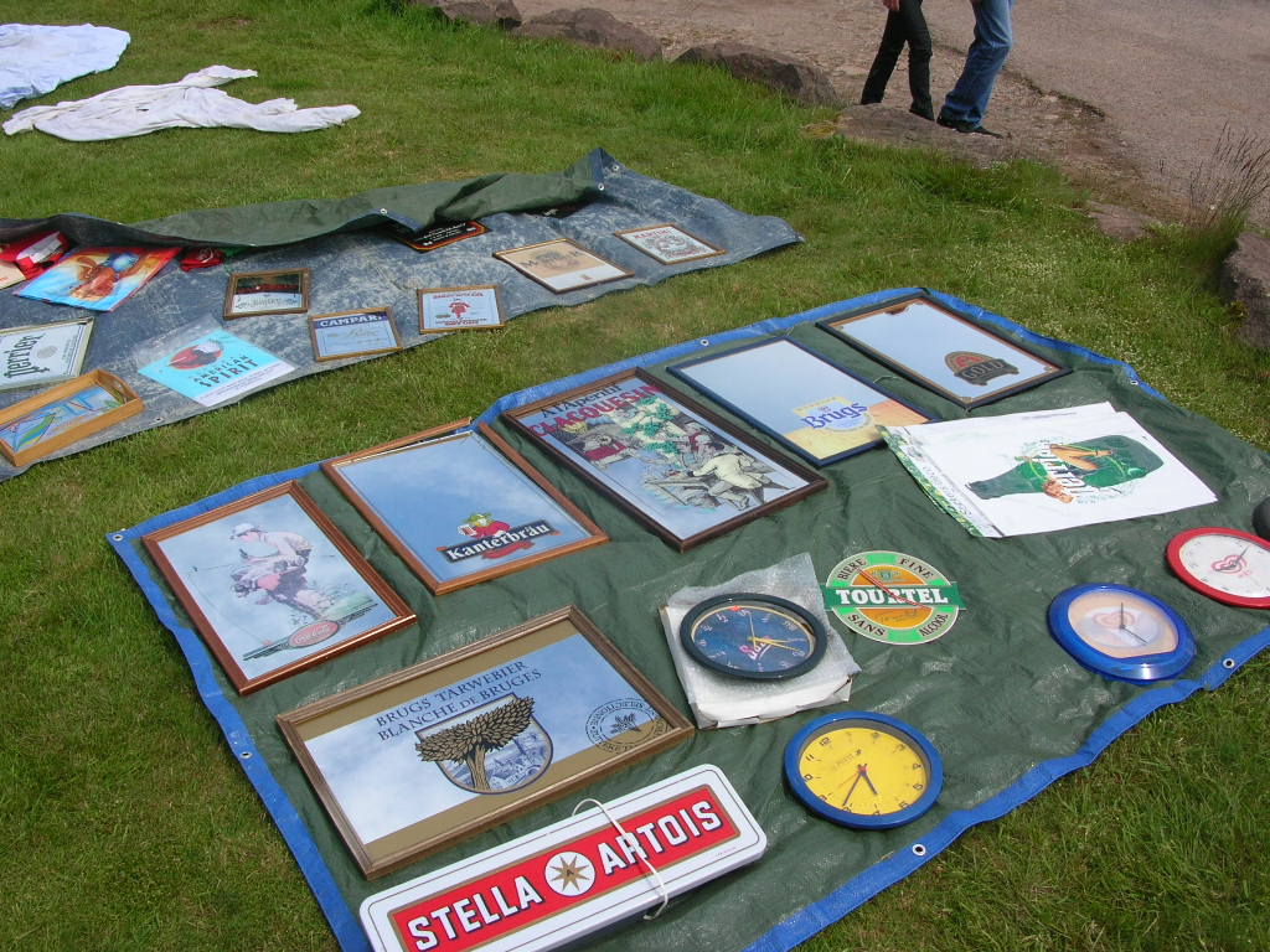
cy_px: 476
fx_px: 1284
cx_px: 635
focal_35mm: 35
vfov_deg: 40.7
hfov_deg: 52.6
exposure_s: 1/323
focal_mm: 5.8
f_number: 5.6
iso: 50
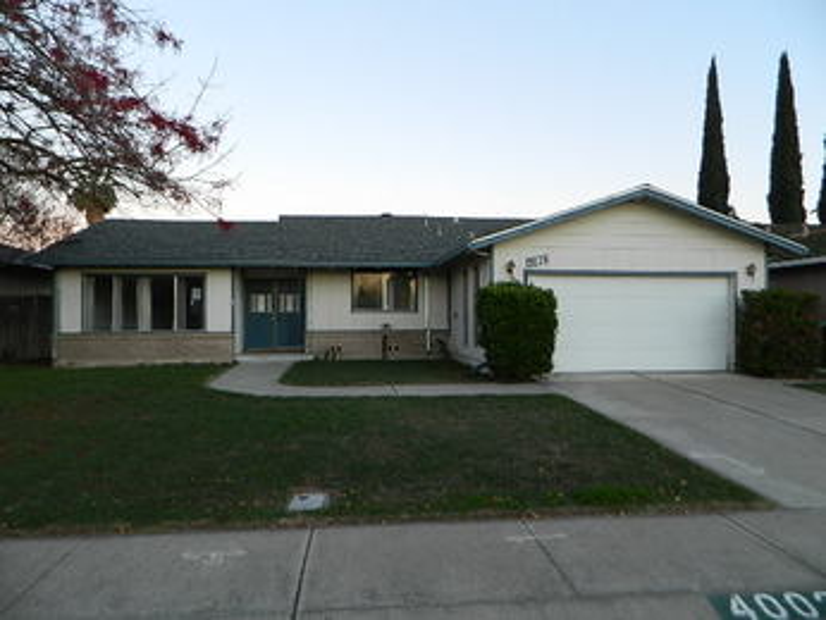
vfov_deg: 54.9
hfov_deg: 69.4
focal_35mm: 25
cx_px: 413
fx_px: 597
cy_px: 310
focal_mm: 4.5
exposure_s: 1/30
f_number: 3.1
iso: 100
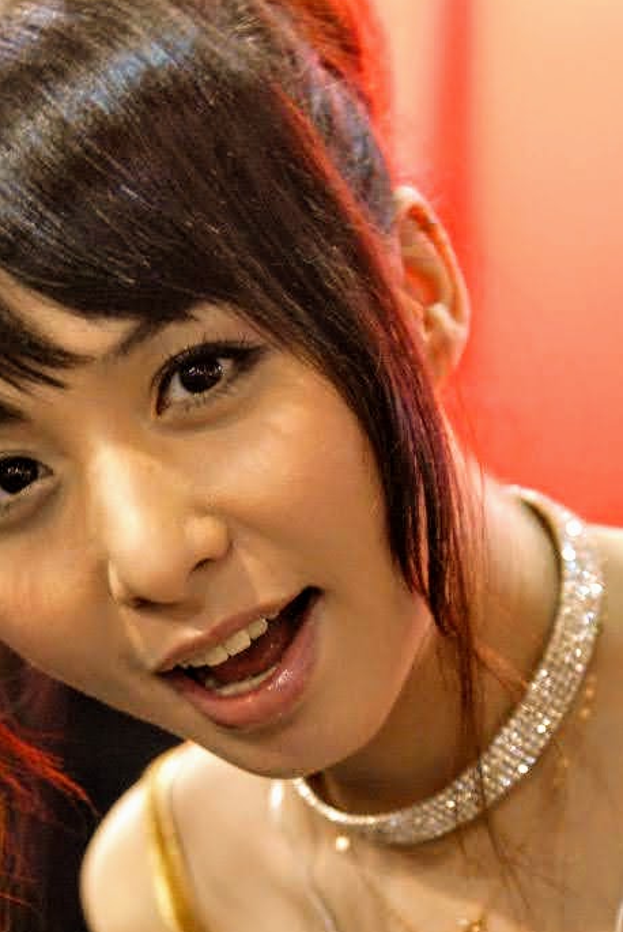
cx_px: 203
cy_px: 659
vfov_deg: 13.0
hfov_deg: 8.8
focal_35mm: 157
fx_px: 4067
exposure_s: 1/30
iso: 1600
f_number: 3.2
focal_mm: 70
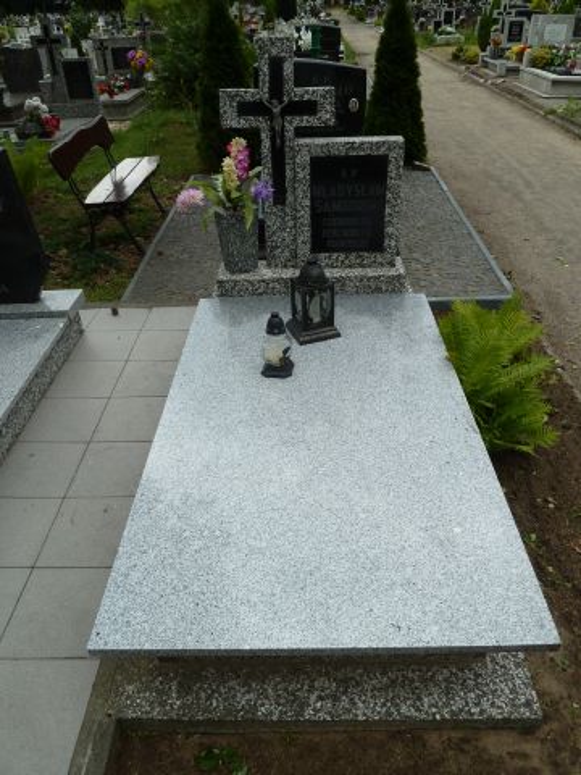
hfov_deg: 54.9
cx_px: 290
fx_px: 559
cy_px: 388
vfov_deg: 69.4
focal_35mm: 25
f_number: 4
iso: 80
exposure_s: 1/200
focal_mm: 4.1
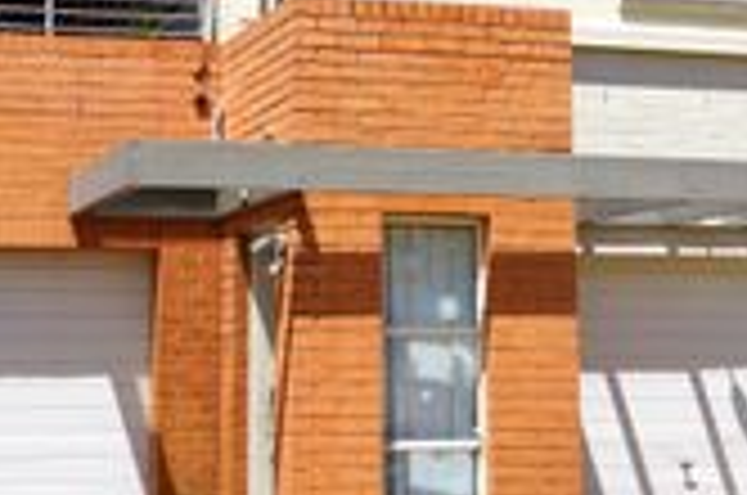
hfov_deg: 24.0
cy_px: 52
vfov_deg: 15.8
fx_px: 1760
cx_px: 405
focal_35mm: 85
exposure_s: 1/200
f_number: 13
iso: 100
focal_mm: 20
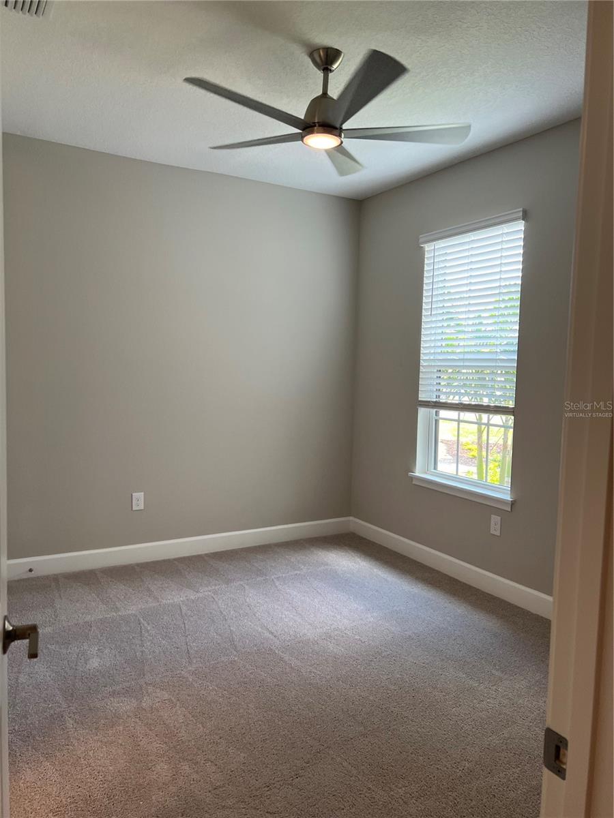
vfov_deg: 67.3
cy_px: 409
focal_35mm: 26
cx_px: 307
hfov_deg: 53.1
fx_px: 615
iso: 125
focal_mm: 5.7
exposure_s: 1/120
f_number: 1.5
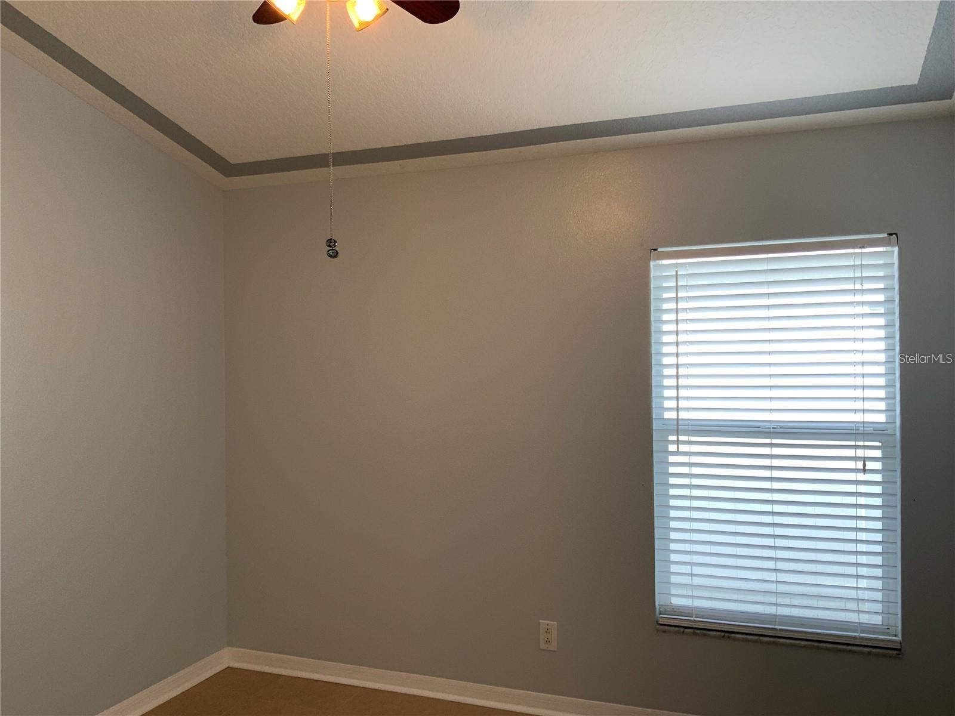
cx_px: 478
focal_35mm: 29
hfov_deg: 61.7
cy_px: 358
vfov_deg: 48.2
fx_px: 800
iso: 40
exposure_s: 1/120
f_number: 1.8
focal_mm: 3
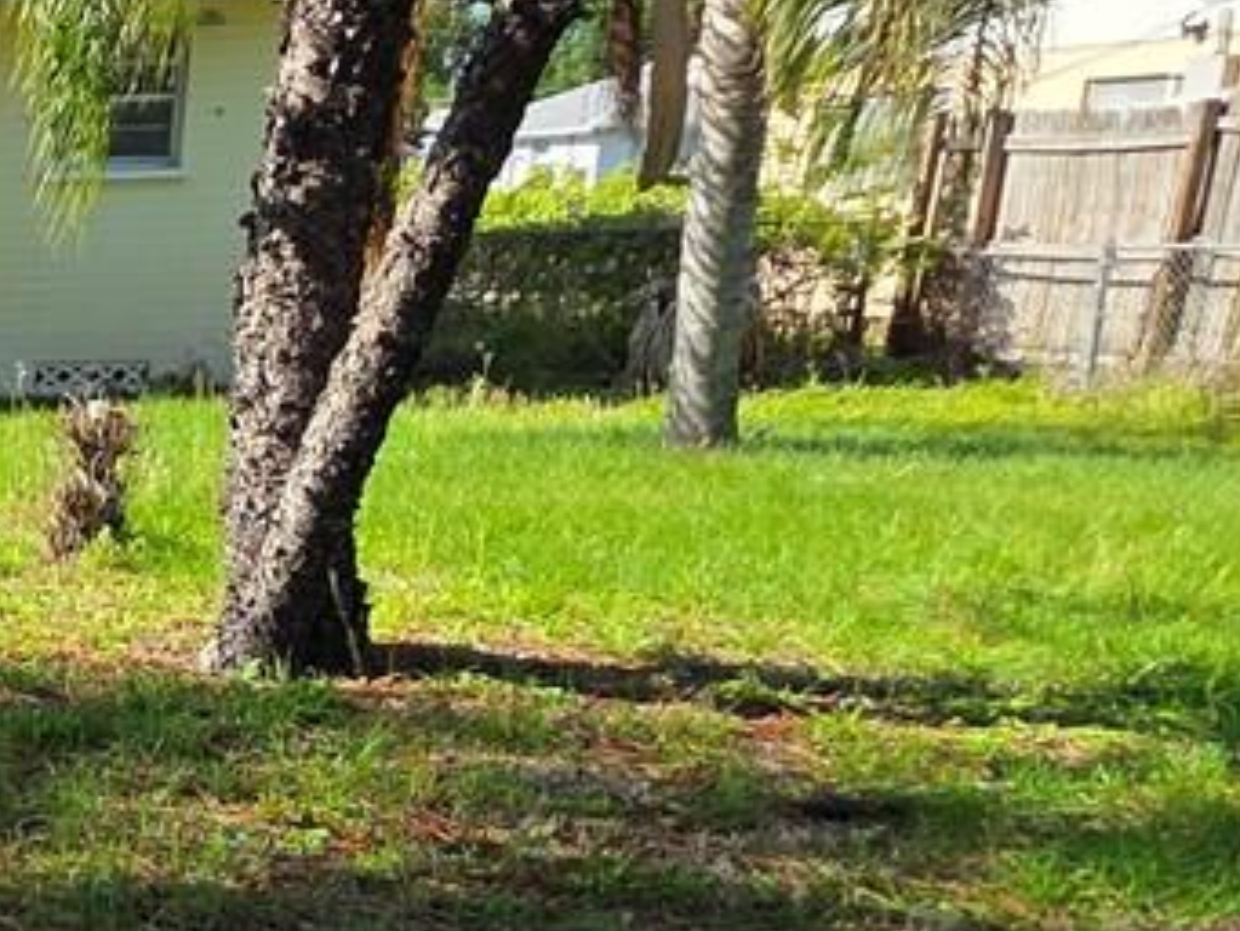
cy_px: 884
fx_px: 2186
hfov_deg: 21.9
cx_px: -909
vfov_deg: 23.2
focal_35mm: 61
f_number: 1.9
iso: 40
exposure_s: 1/1145
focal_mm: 2.2
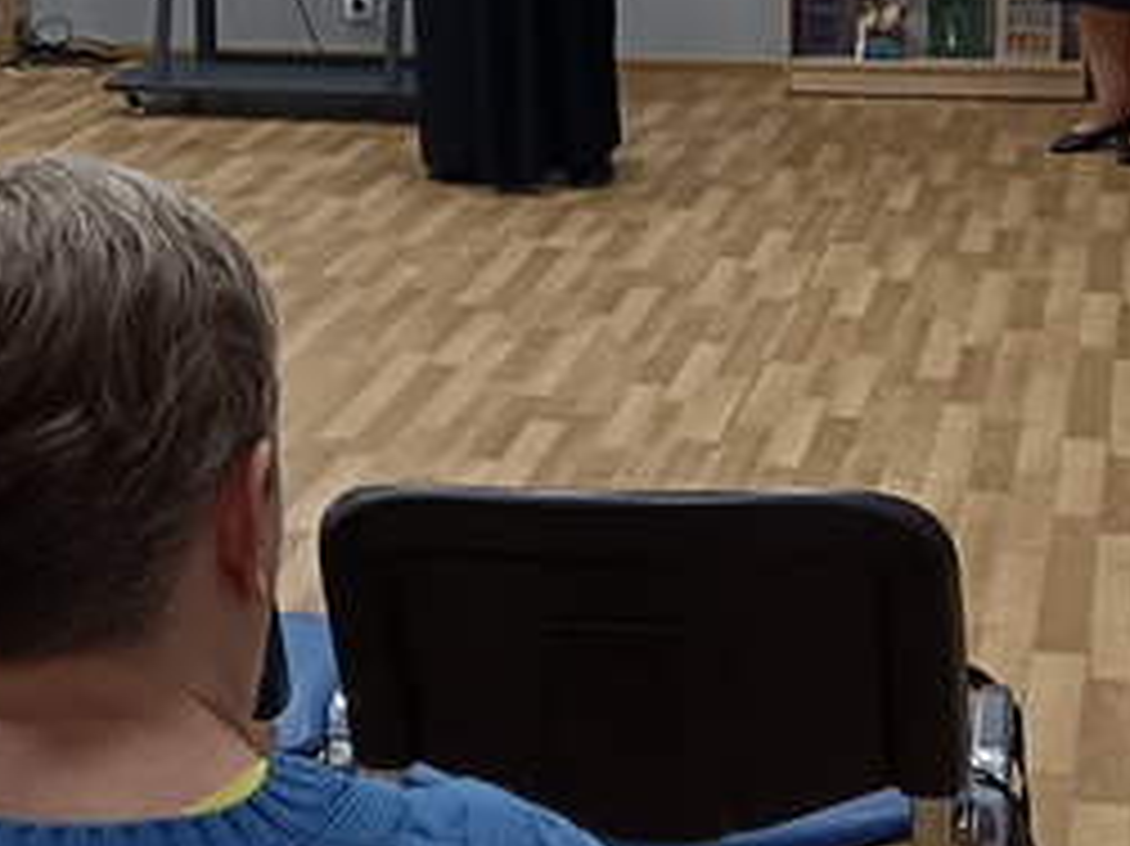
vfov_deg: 17.0
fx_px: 2806
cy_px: 126
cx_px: 0
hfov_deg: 21.9
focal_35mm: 86
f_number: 1.9
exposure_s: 1/33.3
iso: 768
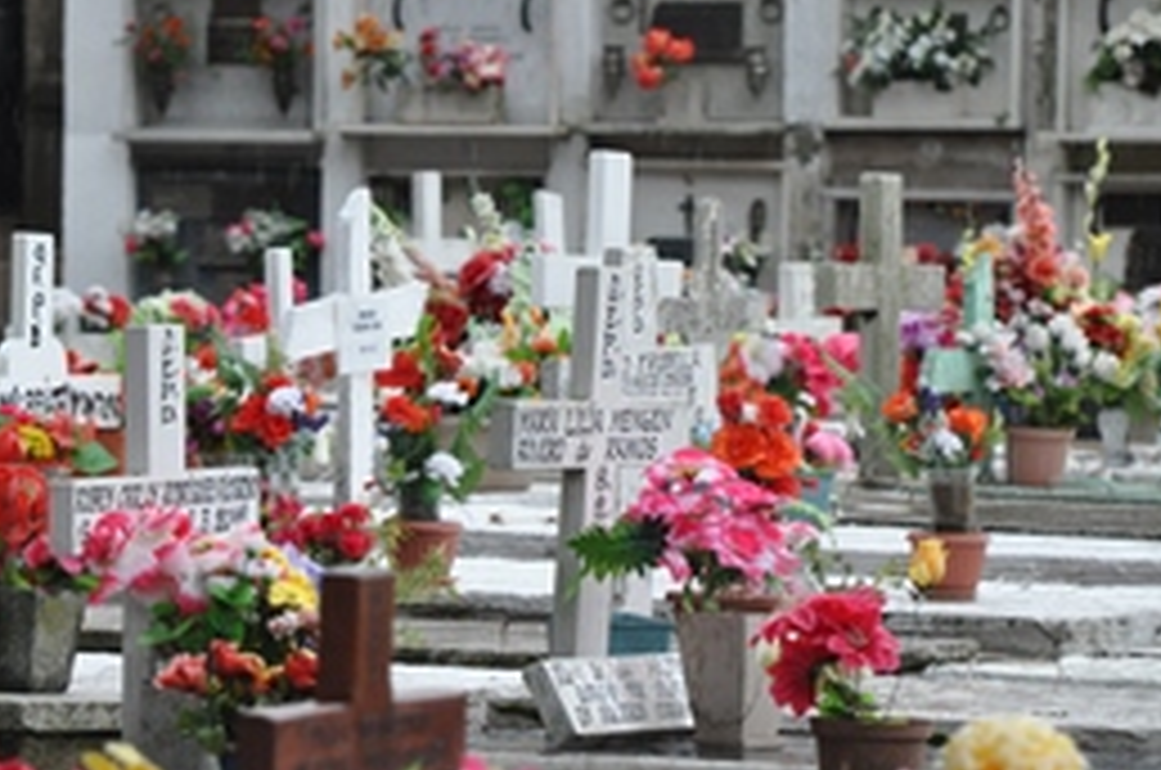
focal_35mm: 352
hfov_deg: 5.9
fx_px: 11327
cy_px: 365
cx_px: 414
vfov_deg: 3.9
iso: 1000
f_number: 5.6
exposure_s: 1/250
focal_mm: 135
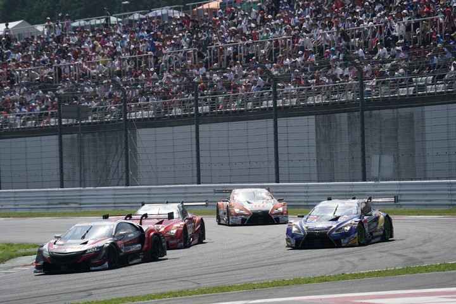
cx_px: 228
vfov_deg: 4.7
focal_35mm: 291
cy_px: 152
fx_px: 3686
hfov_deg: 7.1
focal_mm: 291
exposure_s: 1/800
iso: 200
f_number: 8
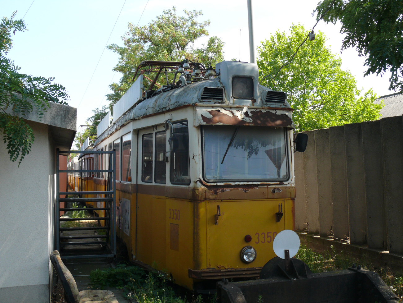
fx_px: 466
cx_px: 202
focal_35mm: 40
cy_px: 152
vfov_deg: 36.0
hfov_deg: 46.8
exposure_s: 1/200
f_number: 5
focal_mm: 8.5
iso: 100
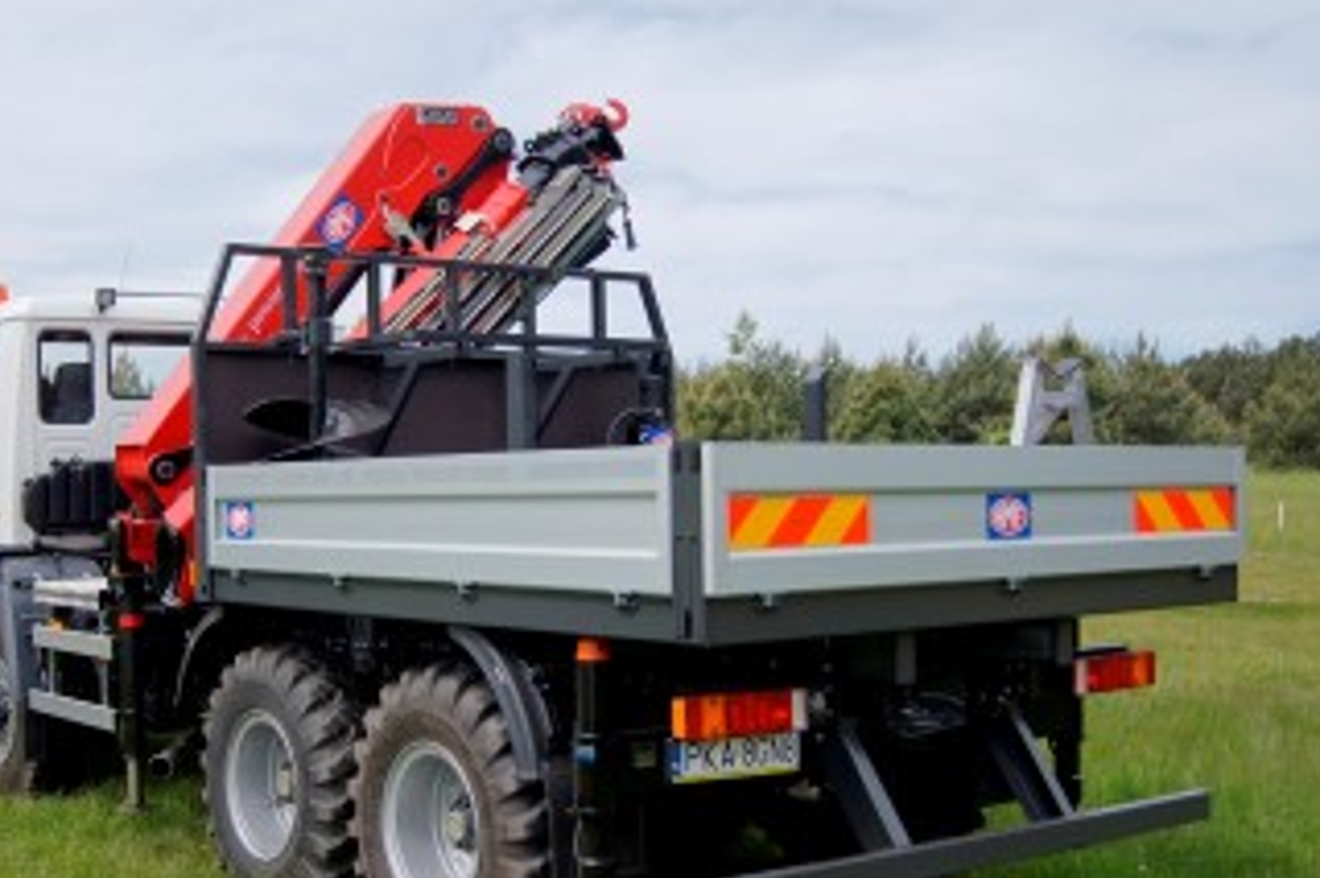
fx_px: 1649
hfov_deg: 43.4
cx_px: 512
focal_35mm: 45
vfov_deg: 29.8
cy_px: 507
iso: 100
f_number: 4
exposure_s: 1/500
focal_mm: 24
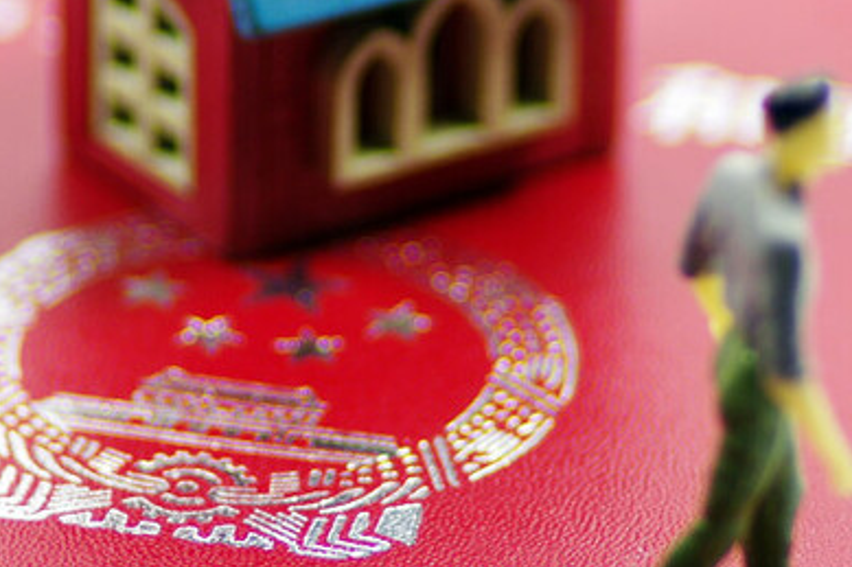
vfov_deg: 3.0
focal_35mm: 463
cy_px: 290
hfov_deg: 4.5
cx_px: 169
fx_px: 10952
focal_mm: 100
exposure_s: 1/160
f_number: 2.8
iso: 200
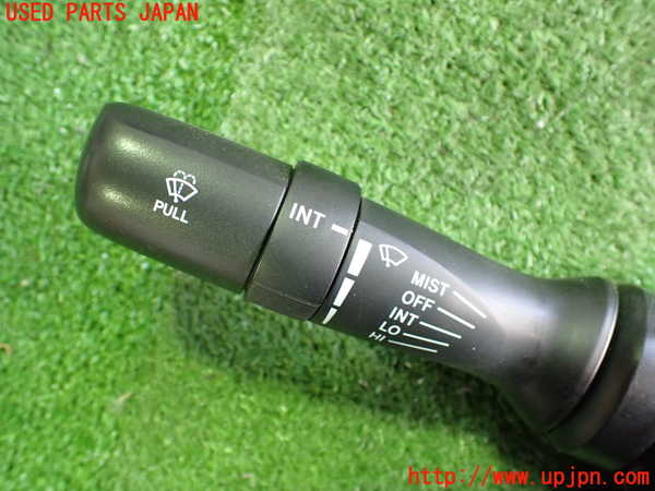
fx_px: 568
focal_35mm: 30
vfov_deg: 46.8
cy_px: 246
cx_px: 328
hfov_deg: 60.0
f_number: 2.3
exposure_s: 1/30
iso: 800
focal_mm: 5.4
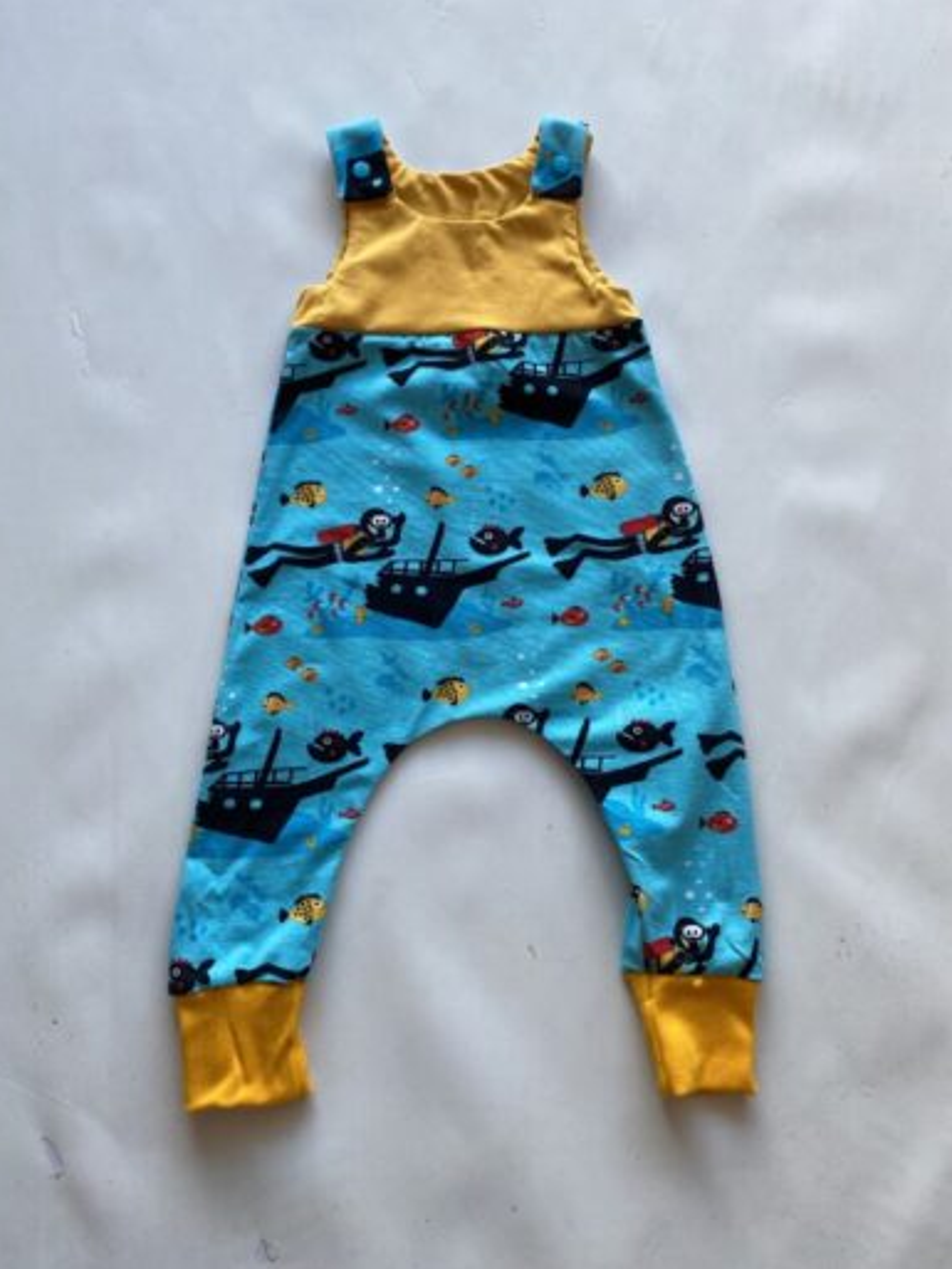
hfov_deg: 51.4
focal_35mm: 27
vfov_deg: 65.3
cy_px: 612
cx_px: 465
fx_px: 990
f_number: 1.8
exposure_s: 1/100
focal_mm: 4.25
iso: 64
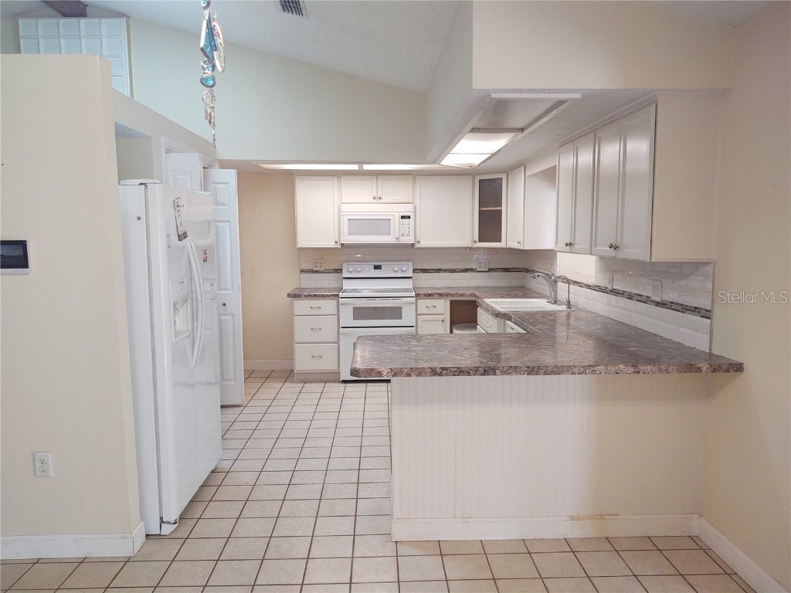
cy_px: 296
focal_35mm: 27
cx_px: 396
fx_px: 617
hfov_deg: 65.3
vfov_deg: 51.4
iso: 225
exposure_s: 1/60
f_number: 1.7
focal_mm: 4.75
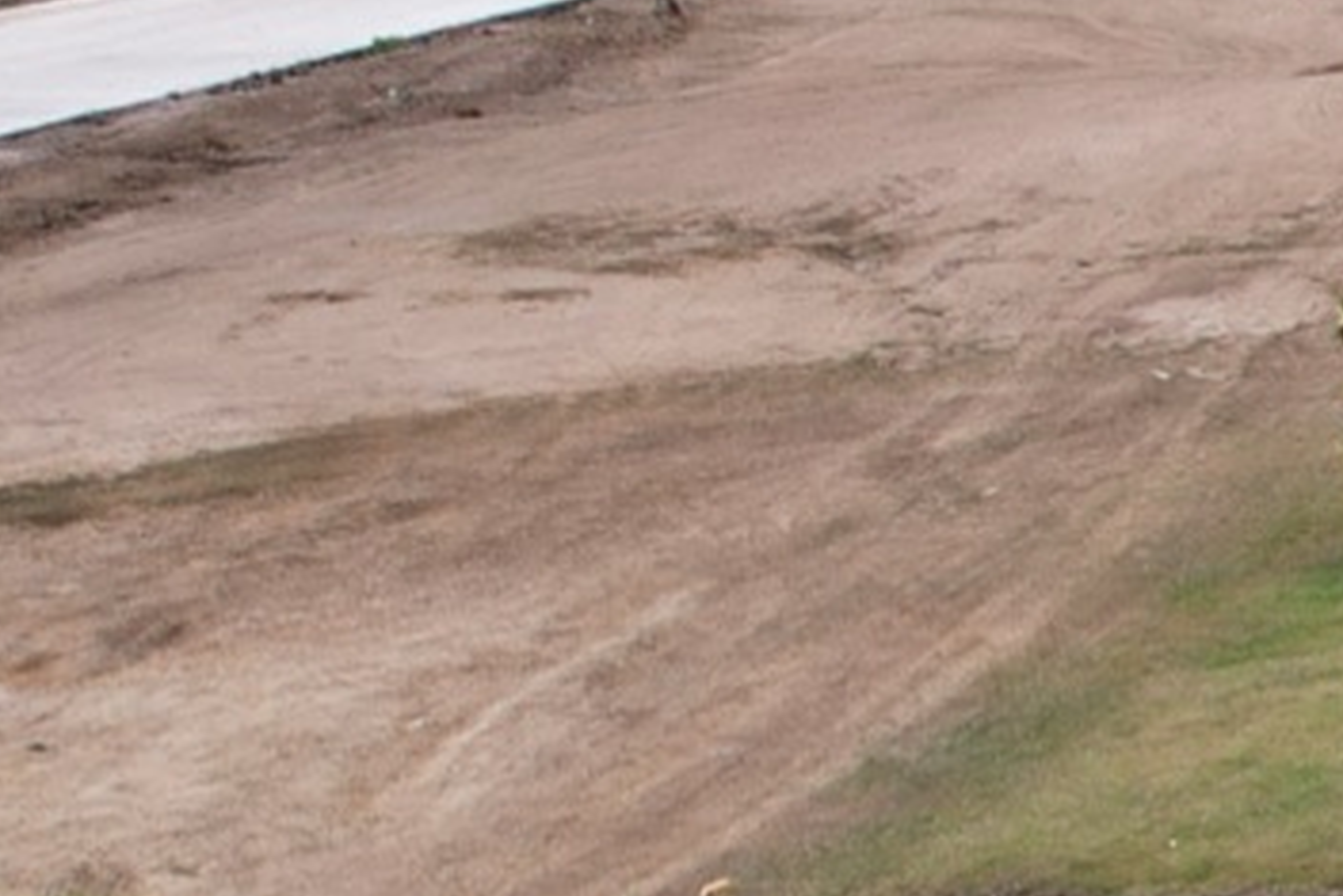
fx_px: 4777
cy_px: 1031
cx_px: 3220
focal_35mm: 128
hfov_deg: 12.5
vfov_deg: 10.6
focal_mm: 8.38
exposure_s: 1/2500
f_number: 2.8
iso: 100
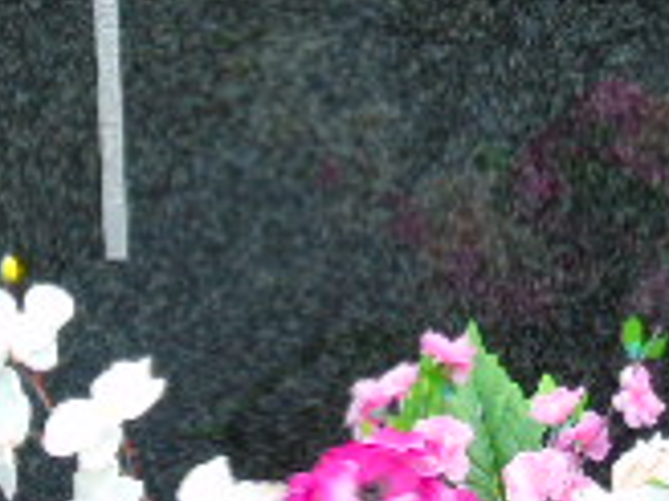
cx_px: 575
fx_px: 3479
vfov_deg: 8.2
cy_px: -49
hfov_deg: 10.9
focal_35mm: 180
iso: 80
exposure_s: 1/250
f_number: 4.1
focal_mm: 8.2
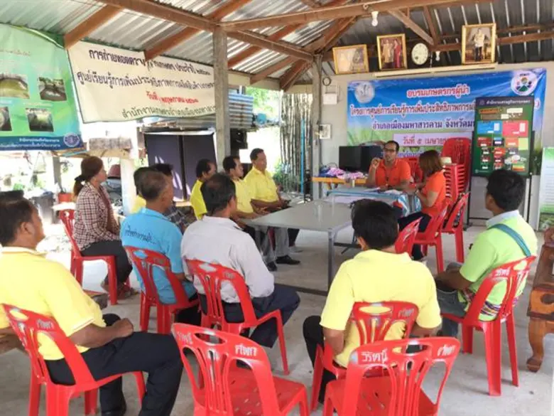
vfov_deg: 45.4
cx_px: 277
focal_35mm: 31
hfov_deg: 58.4
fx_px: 496
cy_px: 208
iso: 32
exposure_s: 1/50
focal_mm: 3.3
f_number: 2.4
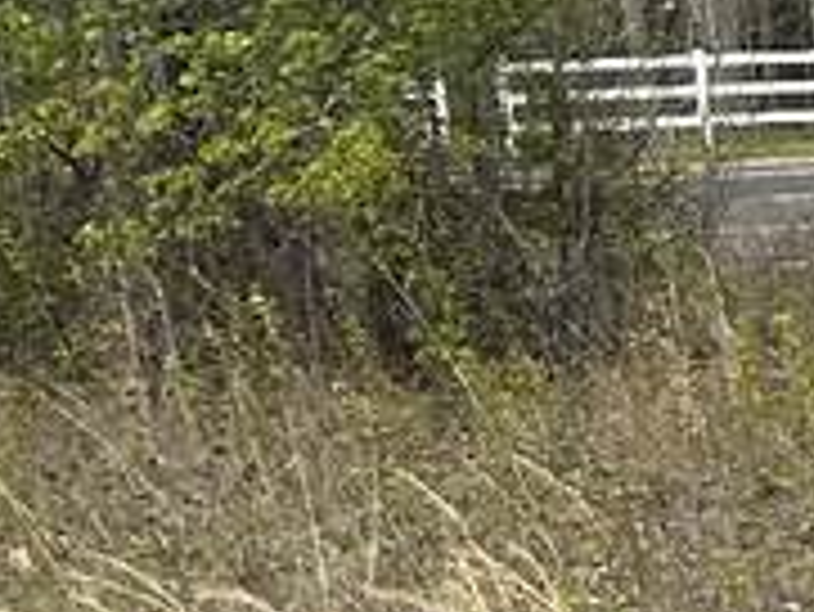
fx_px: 4330
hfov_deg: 8.4
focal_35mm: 184
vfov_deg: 8.1
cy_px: 536
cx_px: 2716
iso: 50
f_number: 1.5
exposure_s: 1/2695
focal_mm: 5.7
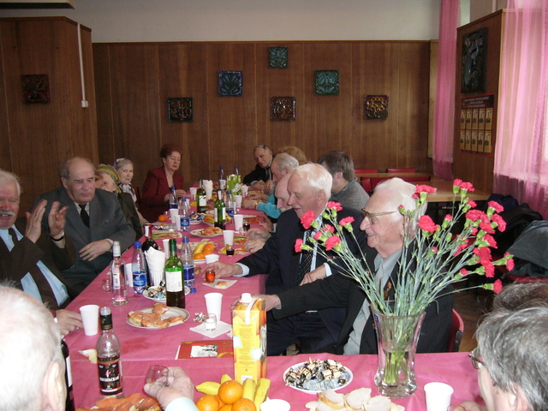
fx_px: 554
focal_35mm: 35
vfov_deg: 40.7
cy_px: 206
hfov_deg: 52.6
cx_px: 274
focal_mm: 5.8
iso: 200
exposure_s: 1/60
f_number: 2.8
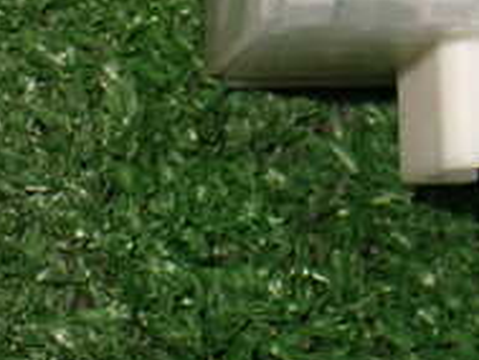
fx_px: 1315
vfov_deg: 14.5
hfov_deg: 19.9
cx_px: 502
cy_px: -190
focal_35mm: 95
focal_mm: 5.4
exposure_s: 1/125
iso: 320
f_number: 2.3
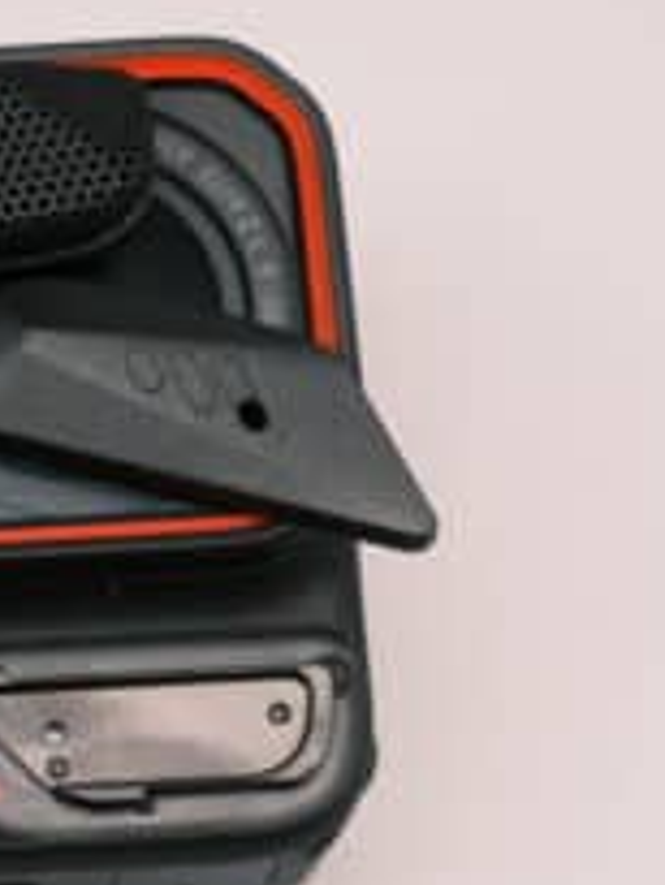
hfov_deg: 10.6
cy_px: 466
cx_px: -173
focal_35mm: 137
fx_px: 3506
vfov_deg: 14.4
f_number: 7.1
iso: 1000
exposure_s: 1/150
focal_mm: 50
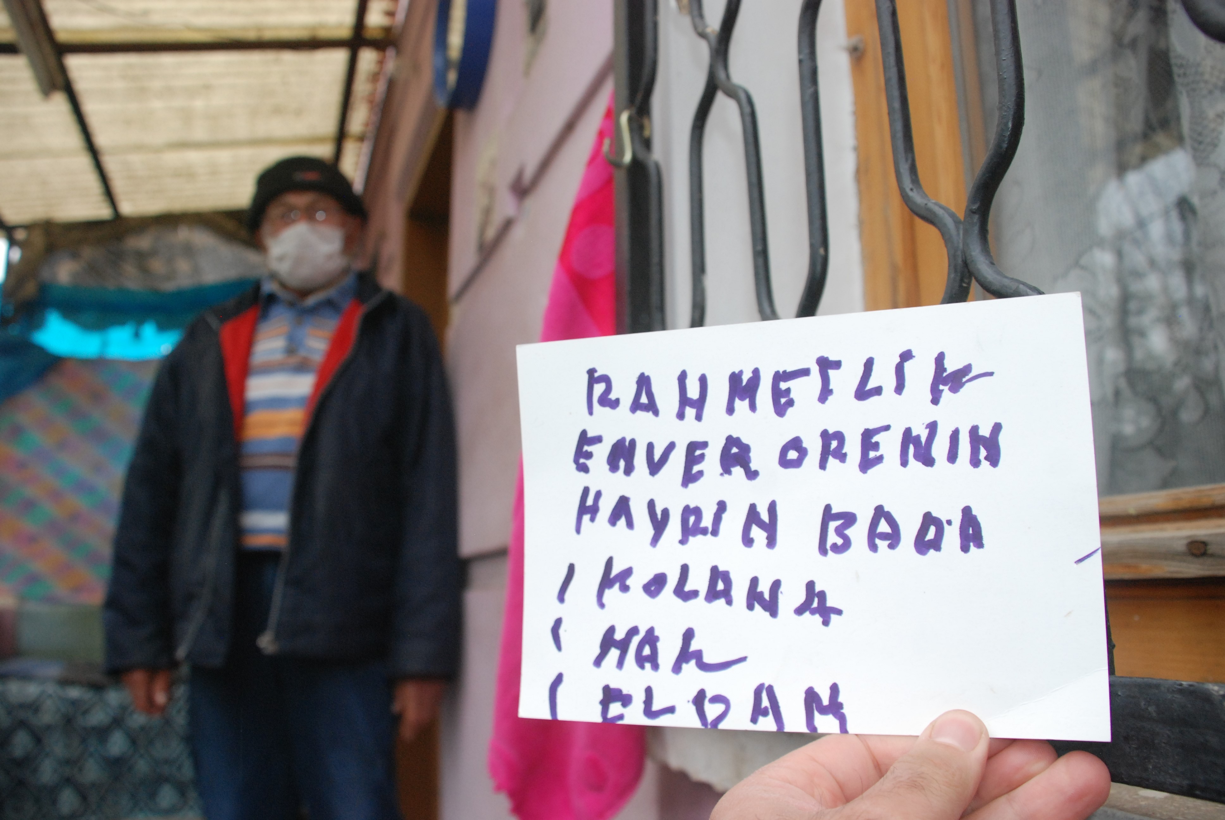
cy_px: 410
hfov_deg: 61.9
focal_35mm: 30
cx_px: 612
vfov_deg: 43.7
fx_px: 1022
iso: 640
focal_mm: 20
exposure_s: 1/100
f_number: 4.5
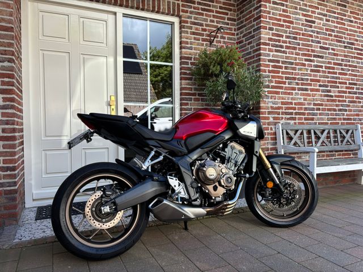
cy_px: 136
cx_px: 182
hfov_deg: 67.3
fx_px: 273
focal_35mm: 26
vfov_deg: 53.1
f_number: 1.6
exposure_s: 1/402
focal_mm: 5.96
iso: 50
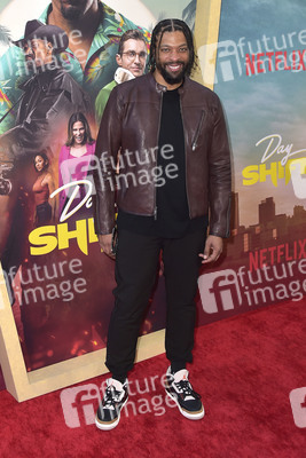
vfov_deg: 54.4
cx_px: 153
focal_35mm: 35
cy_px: 229
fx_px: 446
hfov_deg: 37.9
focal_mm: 35
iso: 500
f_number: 5.6
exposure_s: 1/250
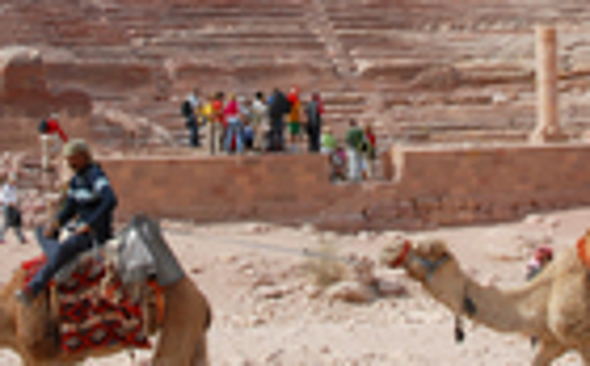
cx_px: 333
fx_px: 1702
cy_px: -63
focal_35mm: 106
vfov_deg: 12.0
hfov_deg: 19.7
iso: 200
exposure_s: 1/250
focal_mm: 22
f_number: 13
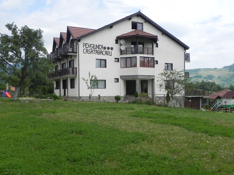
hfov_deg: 50.1
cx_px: 117
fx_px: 250
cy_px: 88
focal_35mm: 37
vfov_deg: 38.7
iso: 160
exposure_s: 1/410
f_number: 6.3
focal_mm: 6.6
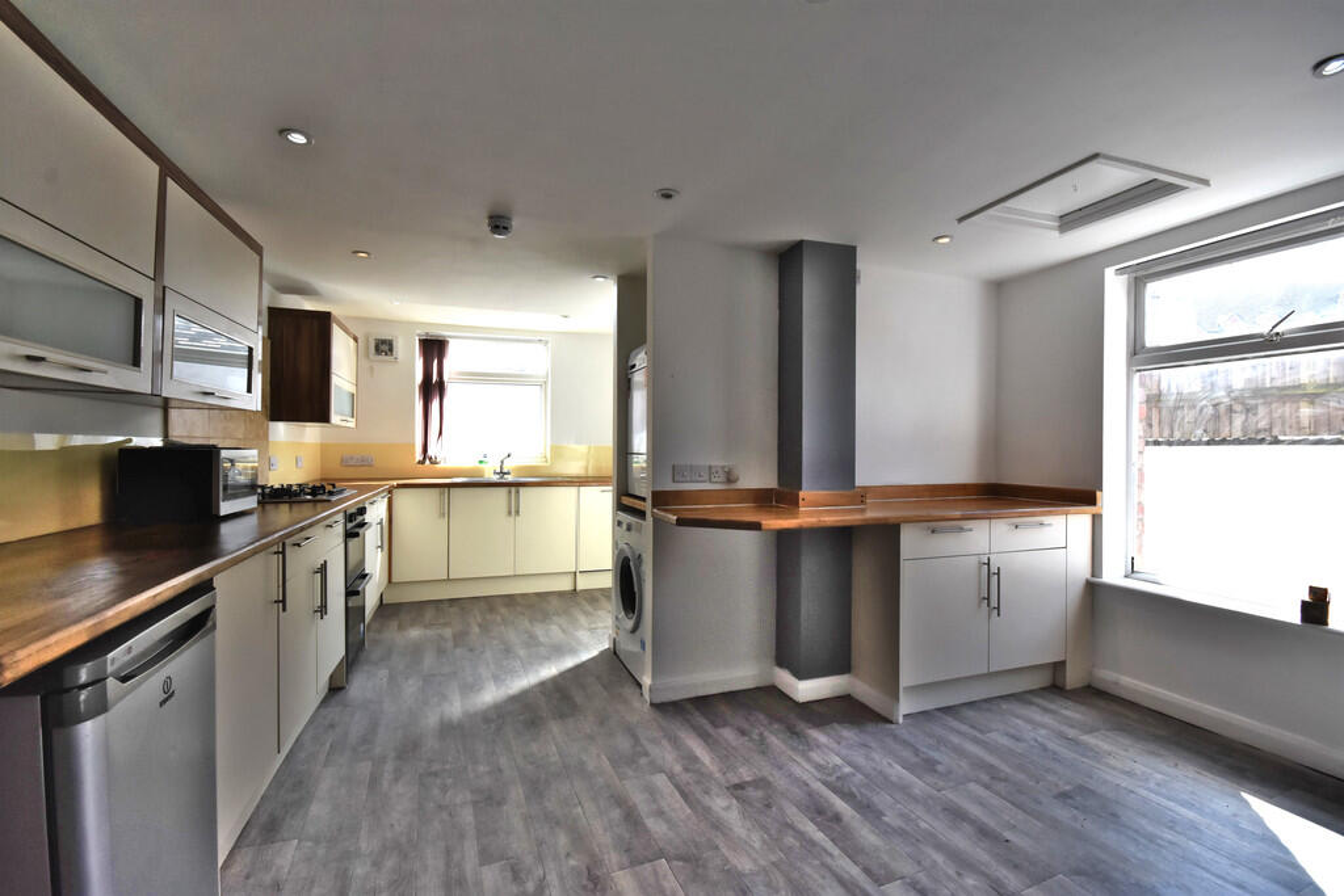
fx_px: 560
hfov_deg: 100.4
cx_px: 672
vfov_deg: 77.3
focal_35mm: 15
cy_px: 448
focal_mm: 10
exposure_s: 1/320
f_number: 8
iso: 800
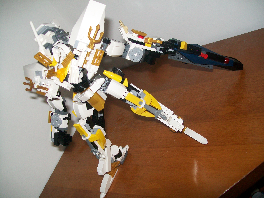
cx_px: 132
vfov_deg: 39.7
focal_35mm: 36
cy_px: 99
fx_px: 275
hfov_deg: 51.4
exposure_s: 1/60
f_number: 2.7
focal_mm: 6
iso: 64
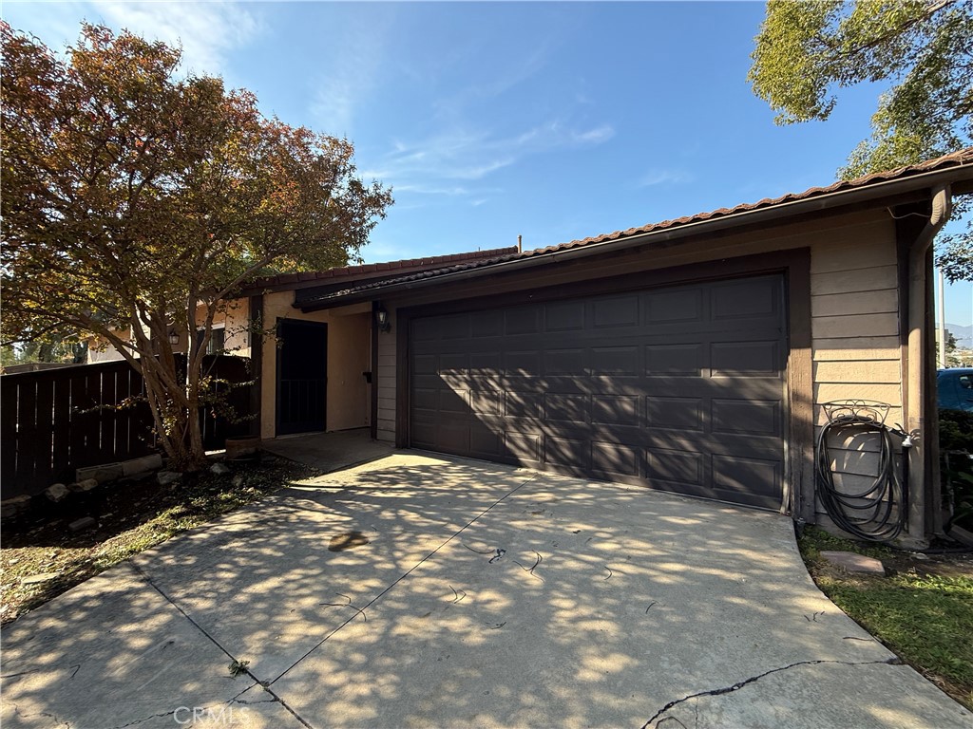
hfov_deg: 102.1
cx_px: 486
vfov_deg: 85.7
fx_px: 394
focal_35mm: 14
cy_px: 364
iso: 50
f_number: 2.2
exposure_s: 1/742
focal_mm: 2.22
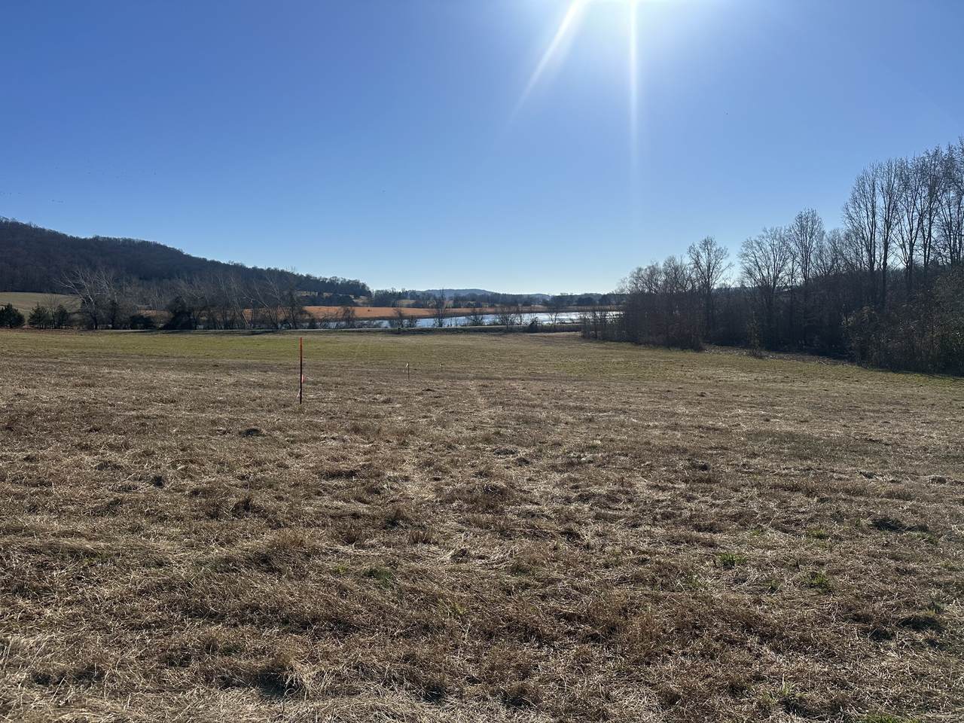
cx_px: 482
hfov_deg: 71.6
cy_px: 362
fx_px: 668
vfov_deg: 56.8
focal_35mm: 24
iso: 80
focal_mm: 6.86
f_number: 1.78
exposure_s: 1/8929
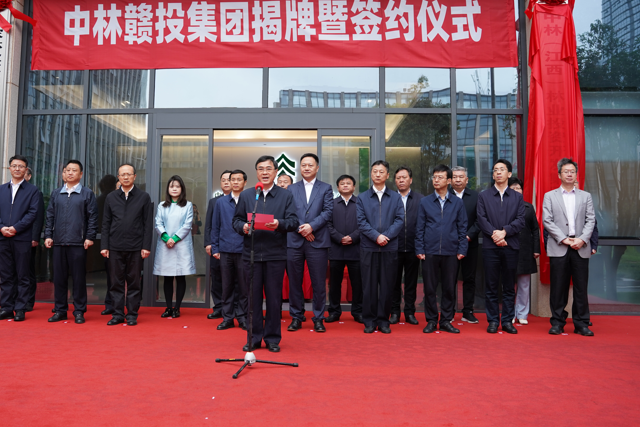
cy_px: 180
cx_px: 268
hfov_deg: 49.9
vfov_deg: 34.6
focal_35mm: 38
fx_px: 684
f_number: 4
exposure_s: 1/160
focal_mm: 31.4
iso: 400
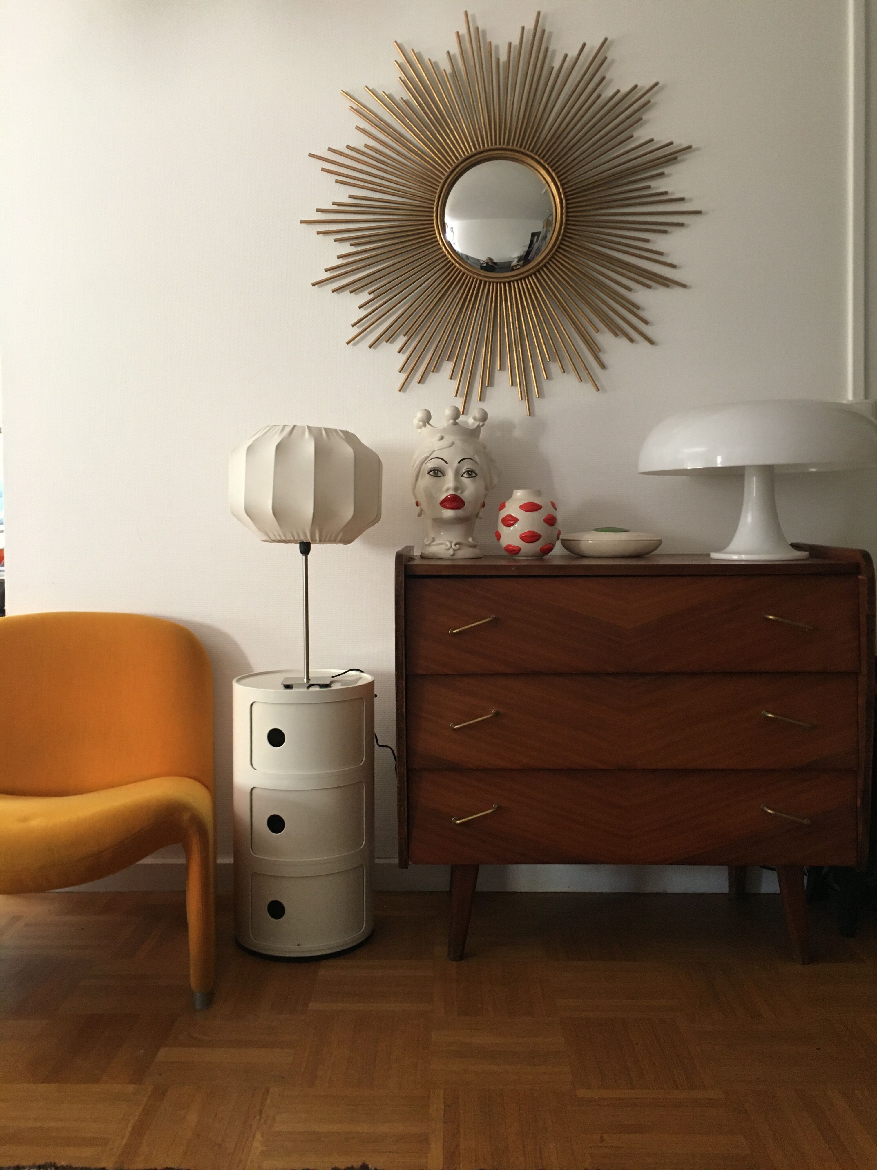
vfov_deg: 61.7
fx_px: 980
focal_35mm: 29
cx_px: 438
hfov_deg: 48.2
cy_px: 585
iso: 160
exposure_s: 1/33
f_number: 2.2
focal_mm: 4.15
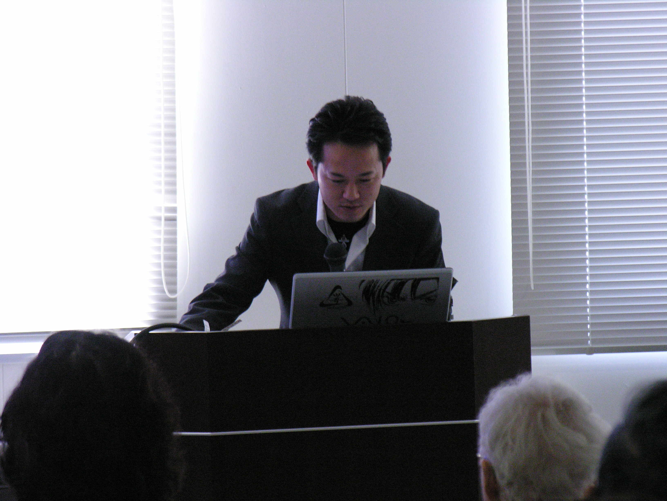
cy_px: 250
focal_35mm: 225
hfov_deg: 8.8
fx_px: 4335
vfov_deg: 6.6
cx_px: 334
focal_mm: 57.3
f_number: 4.3
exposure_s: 1/42.3
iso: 400
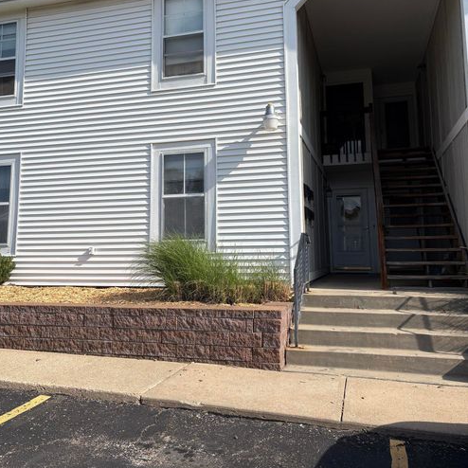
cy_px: 185
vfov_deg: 52.1
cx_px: 232
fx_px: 474
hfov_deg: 52.5
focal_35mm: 31
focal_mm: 5.96
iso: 50
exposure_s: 1/3623
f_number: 1.6
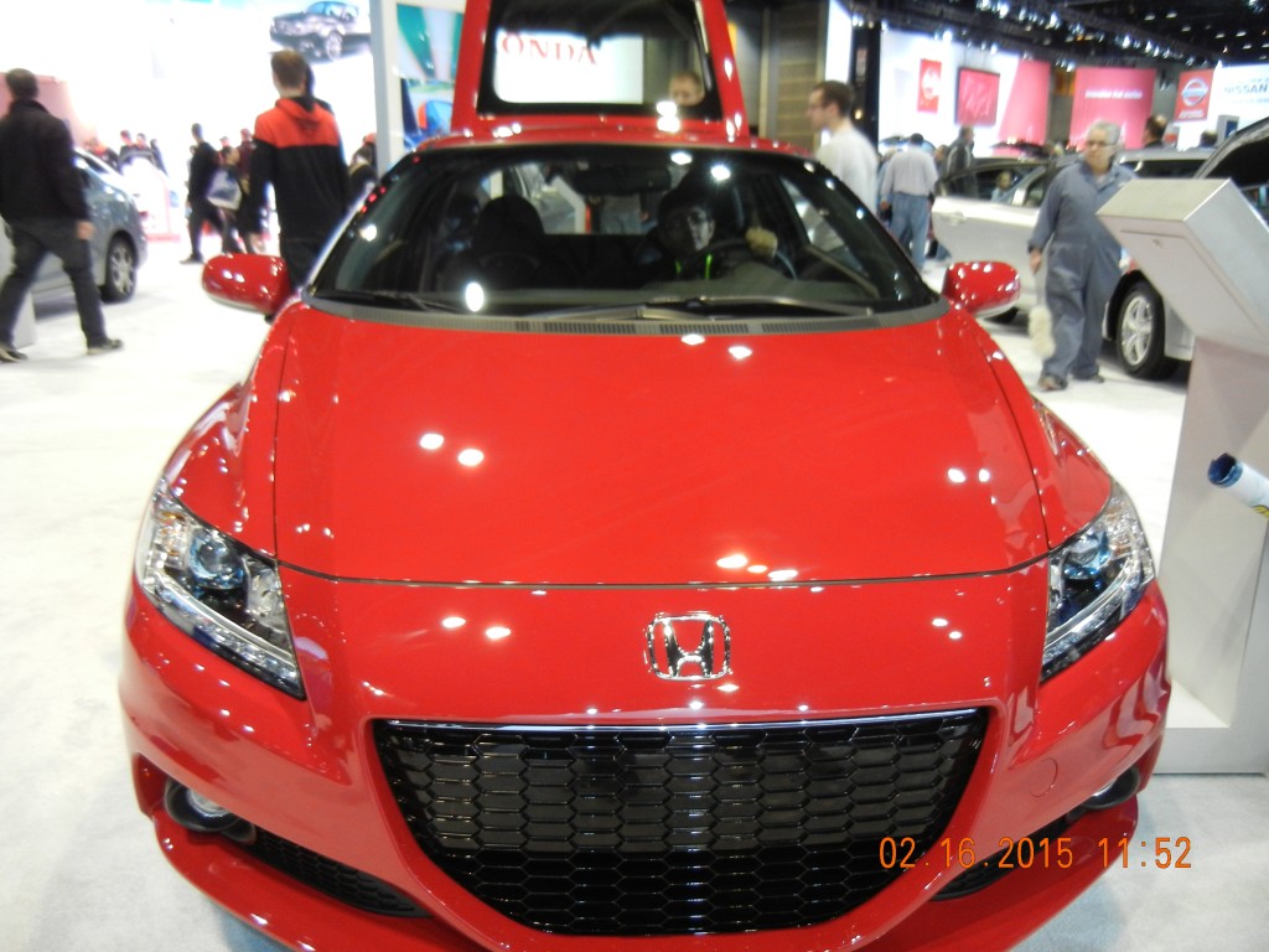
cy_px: 476
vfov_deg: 46.8
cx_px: 634
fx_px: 1100
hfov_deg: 60.0
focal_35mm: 30
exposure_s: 1/31.2
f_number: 3.5
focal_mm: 5.4
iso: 400
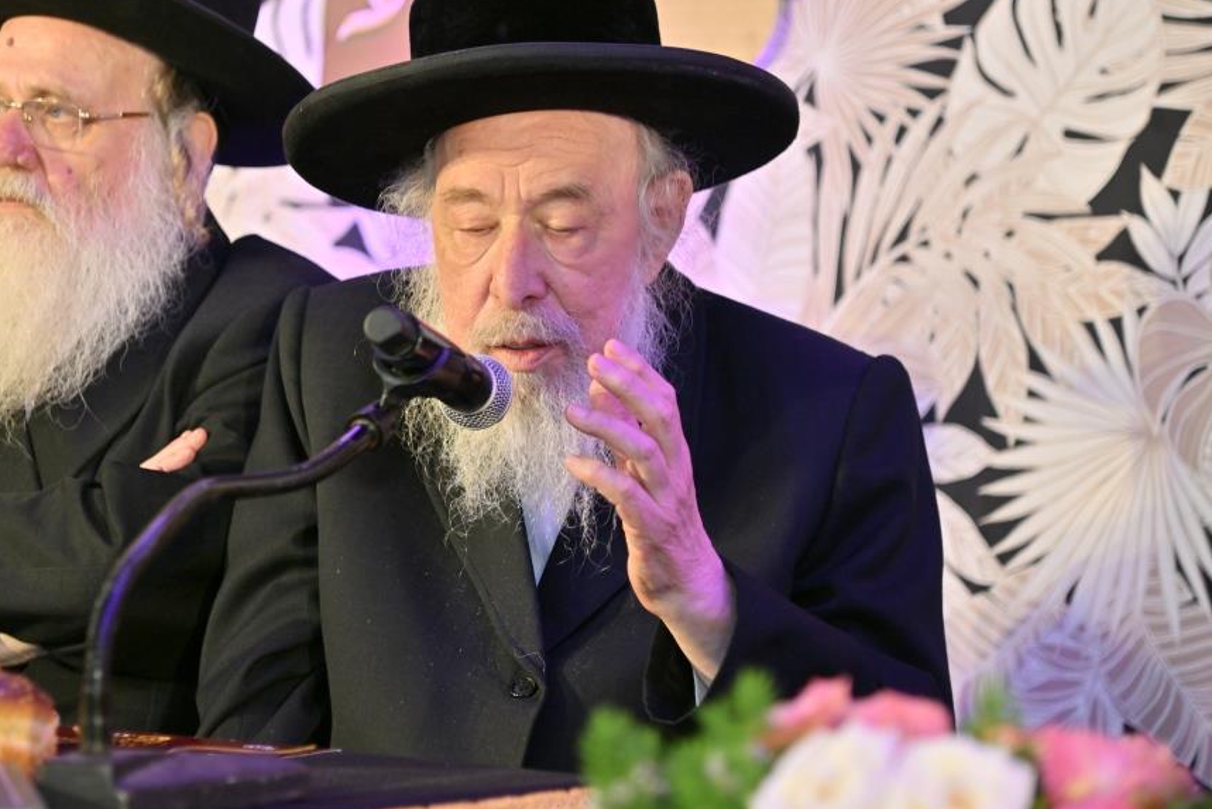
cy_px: 395
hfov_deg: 14.3
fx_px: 4815
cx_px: 535
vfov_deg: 9.6
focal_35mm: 143
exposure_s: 1/100
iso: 400
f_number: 4
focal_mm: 120
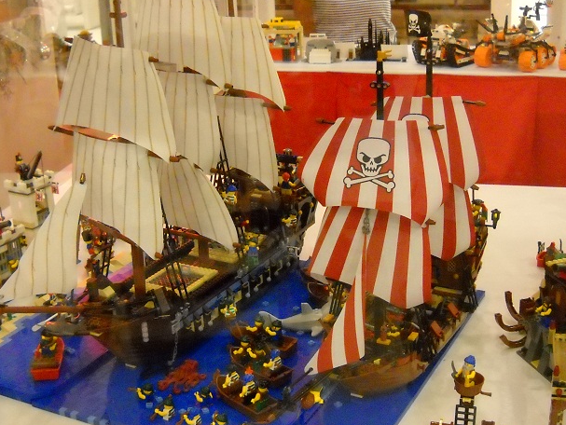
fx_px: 883
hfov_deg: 35.5
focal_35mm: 54
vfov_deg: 27.0
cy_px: 240
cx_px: 268
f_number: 3.1
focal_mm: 6.72
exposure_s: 1/61
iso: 800
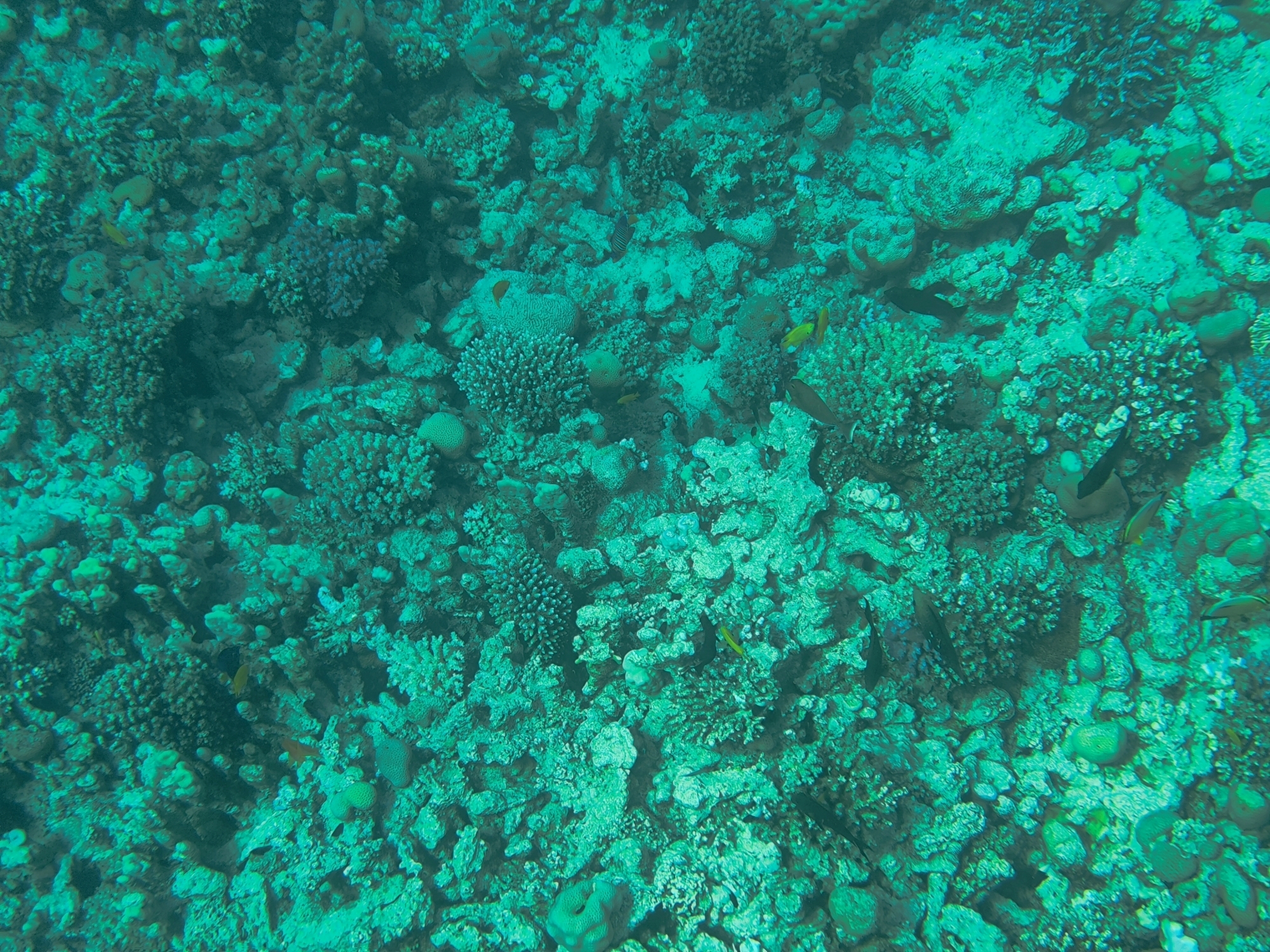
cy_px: 476
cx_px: 635
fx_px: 1688
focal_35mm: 46
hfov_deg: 41.2
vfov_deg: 31.5
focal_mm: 6.14
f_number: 1.65
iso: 50
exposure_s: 1/183
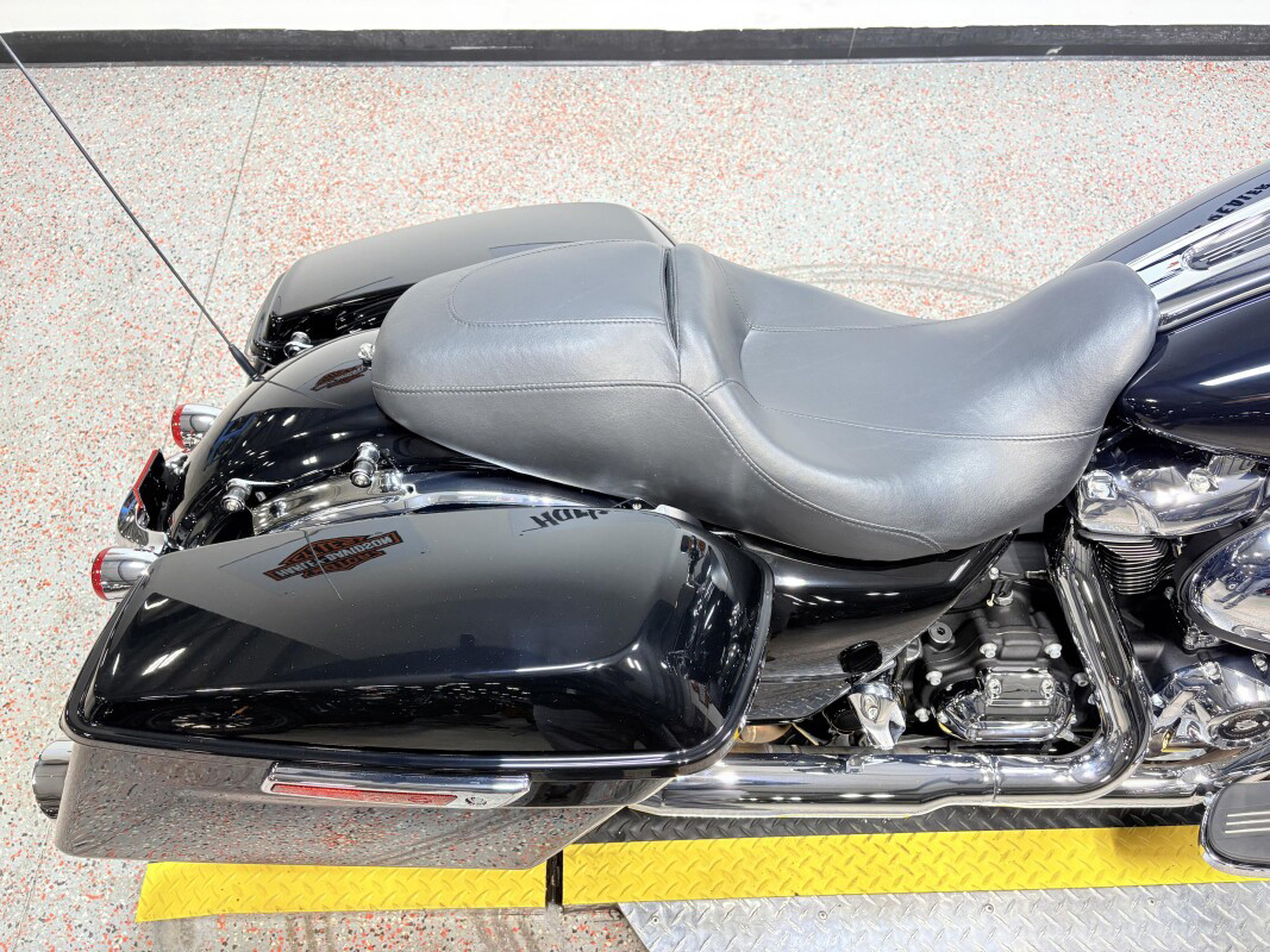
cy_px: 476
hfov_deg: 67.3
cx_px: 635
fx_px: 954
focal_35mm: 26
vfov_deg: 53.1
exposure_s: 1/120
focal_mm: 5.96
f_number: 1.6
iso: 100
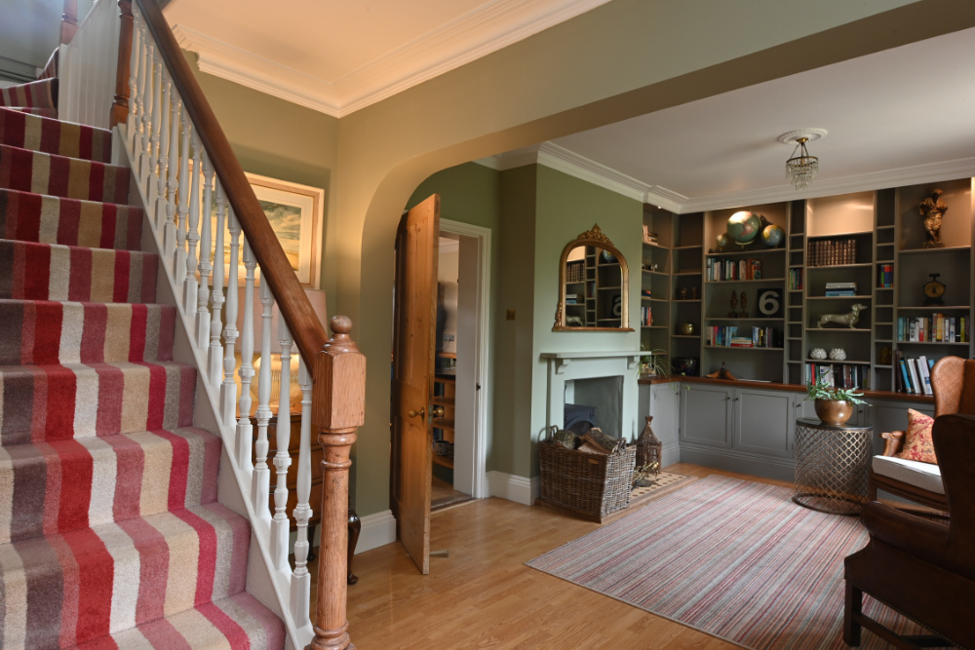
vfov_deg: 59.5
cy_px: 325
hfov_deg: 81.2
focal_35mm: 21
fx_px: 569
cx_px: 488
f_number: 13
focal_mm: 21
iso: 320
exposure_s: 1/1.67
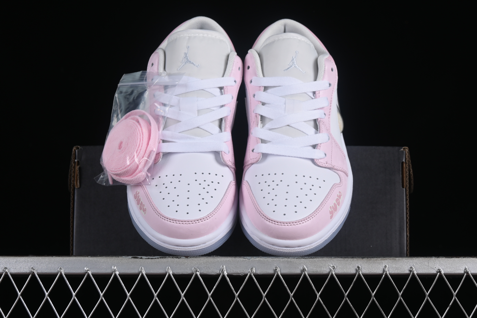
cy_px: 159
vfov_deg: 18.2
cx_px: 238
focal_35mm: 75
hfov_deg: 27.0
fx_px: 994
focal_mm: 50
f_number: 8
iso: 160
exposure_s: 1/80
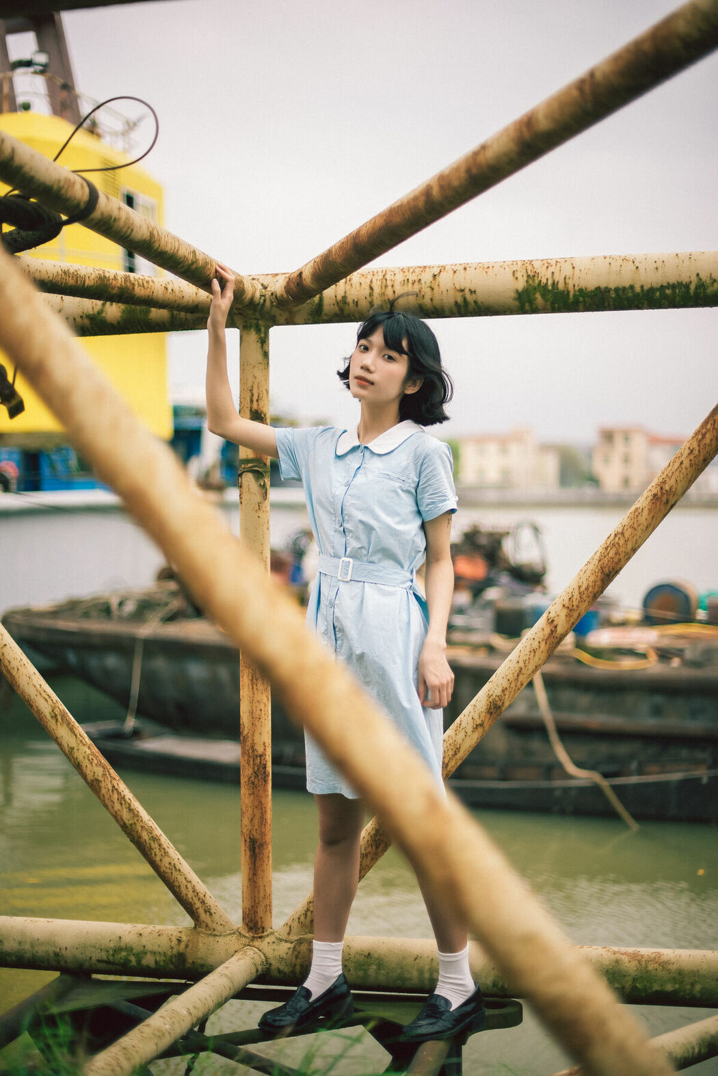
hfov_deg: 27.0
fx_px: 1495
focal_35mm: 50
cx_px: 359
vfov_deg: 39.6
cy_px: 538
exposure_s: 1/2000
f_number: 1.4
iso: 50
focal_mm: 50
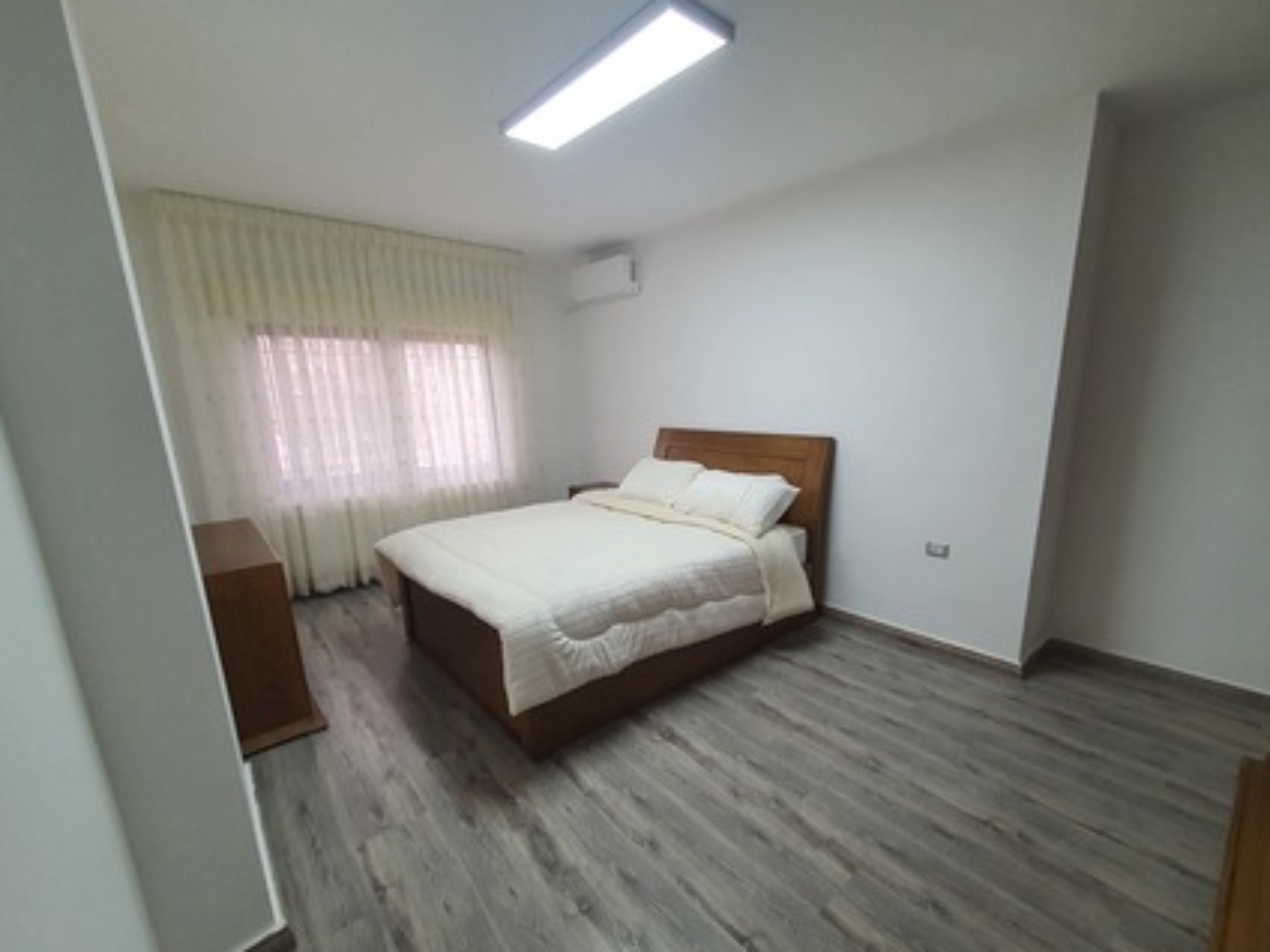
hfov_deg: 101.9
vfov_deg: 85.6
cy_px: 498
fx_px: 514
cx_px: 675
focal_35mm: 14
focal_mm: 1.8
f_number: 2.2
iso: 125
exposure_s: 1/50
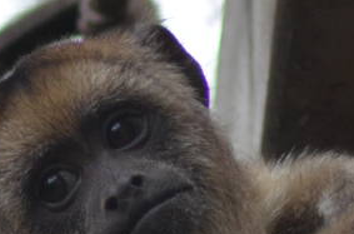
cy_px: 282
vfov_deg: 0.7
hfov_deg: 1.1
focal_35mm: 1952
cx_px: -159
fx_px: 19141
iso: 800
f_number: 5
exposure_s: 1/800
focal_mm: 230
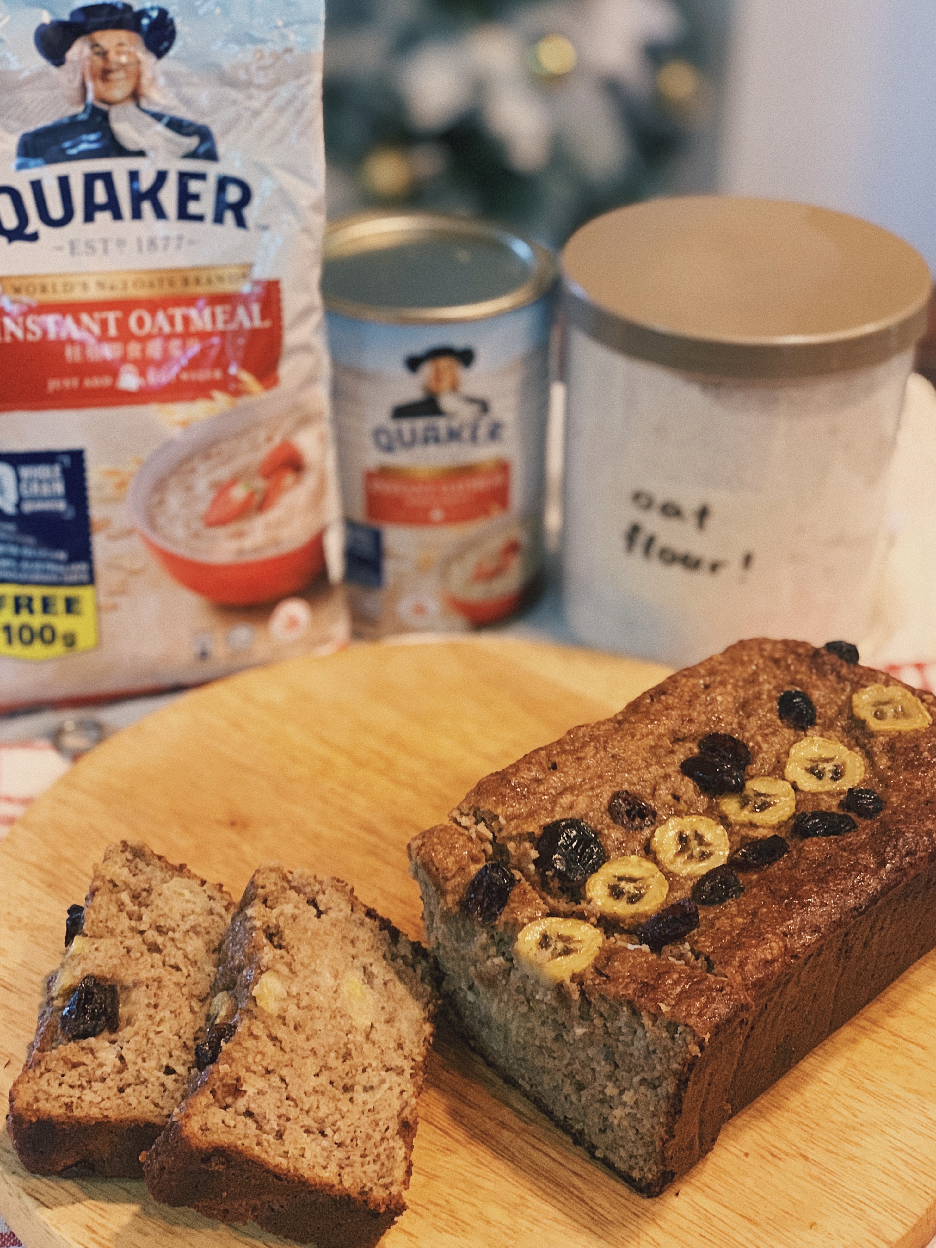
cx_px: 468
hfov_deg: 28.0
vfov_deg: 36.8
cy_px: 624
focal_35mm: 52
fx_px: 1875
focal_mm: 6
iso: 400
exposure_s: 1/54
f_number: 2.4
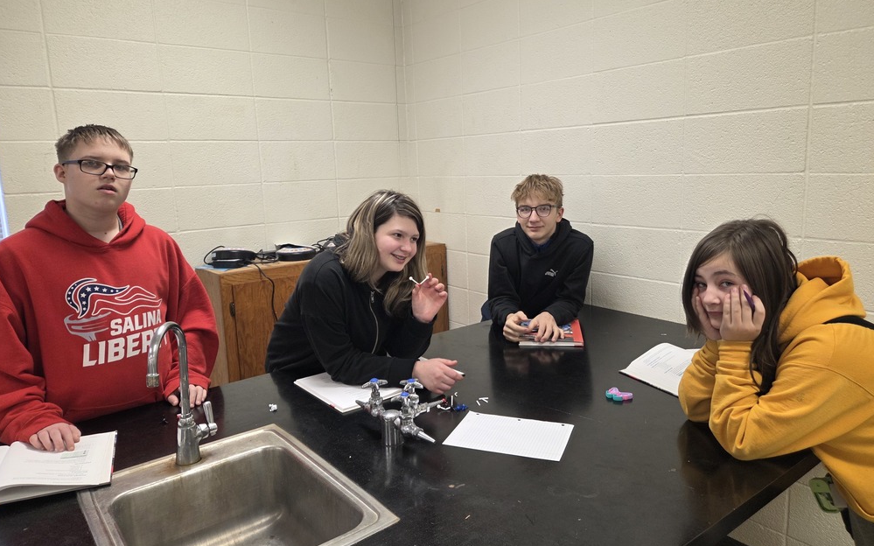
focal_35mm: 25
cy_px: 261
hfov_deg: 72.6
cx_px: 440
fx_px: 595
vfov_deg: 49.2
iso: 160
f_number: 1.8
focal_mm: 5.4
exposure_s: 1/120
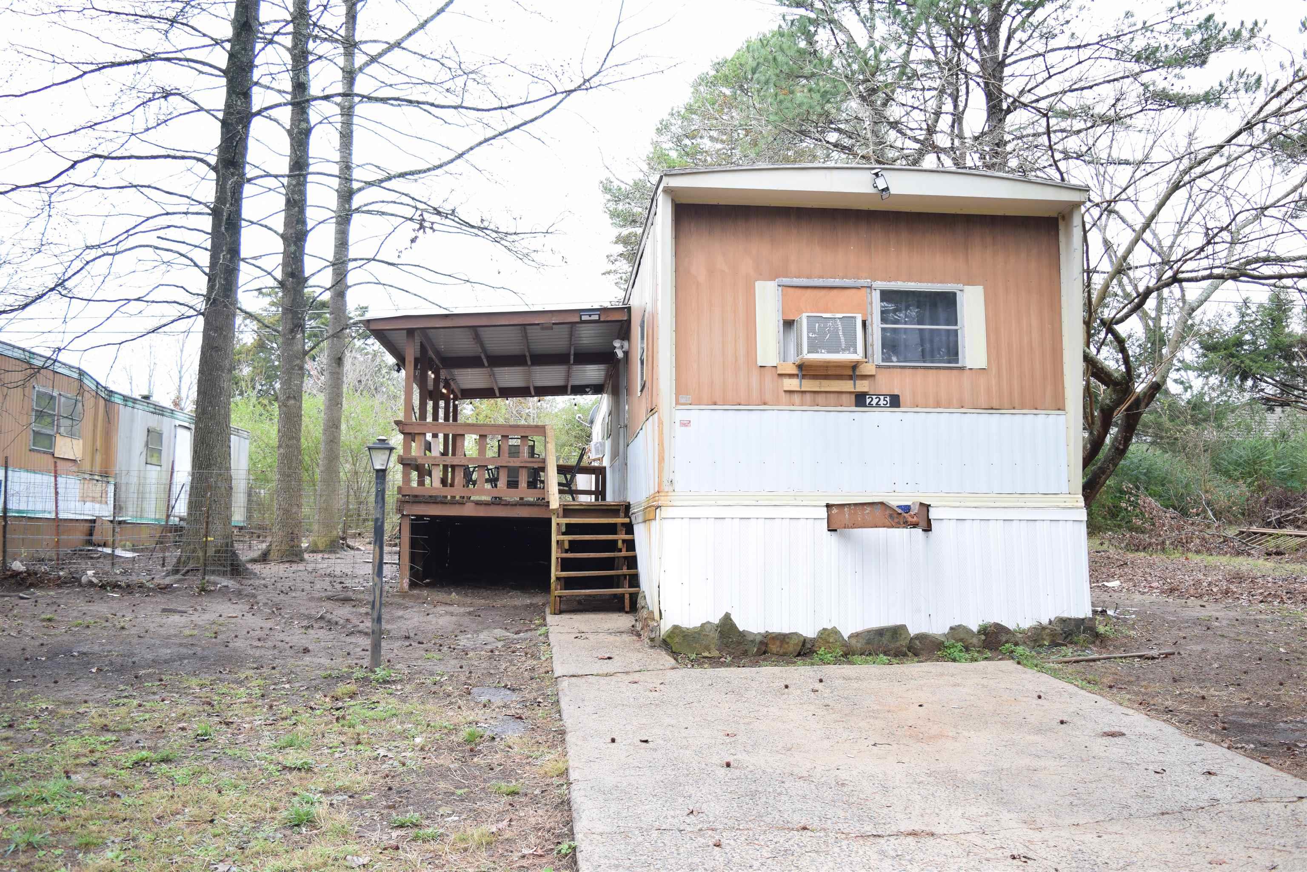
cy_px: 436
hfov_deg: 61.9
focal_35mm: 30
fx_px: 1089
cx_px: 654
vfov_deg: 43.6
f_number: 4.5
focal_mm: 20
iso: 100
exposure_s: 1/80
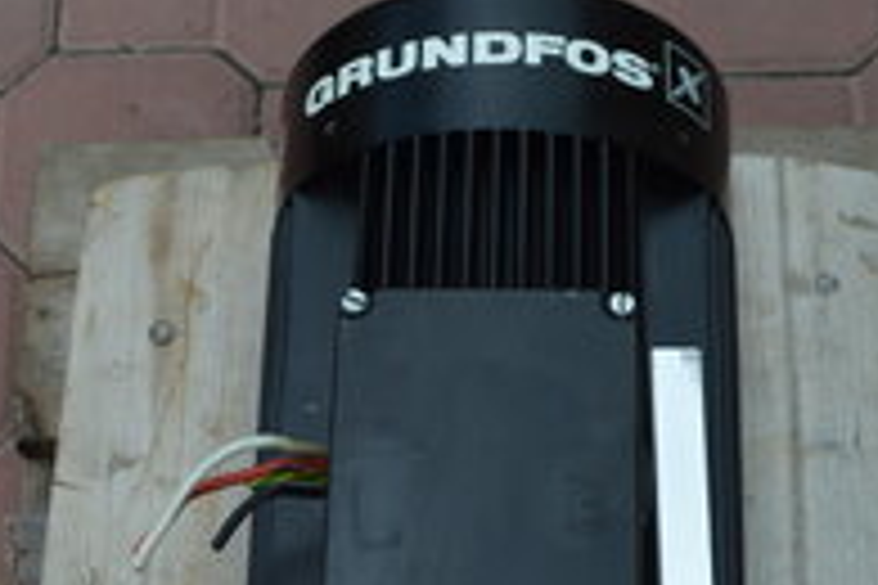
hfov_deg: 25.4
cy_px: 554
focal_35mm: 80
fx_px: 1951
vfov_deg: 16.8
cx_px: 437
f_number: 7.1
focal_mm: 26
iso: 100
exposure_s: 1/200
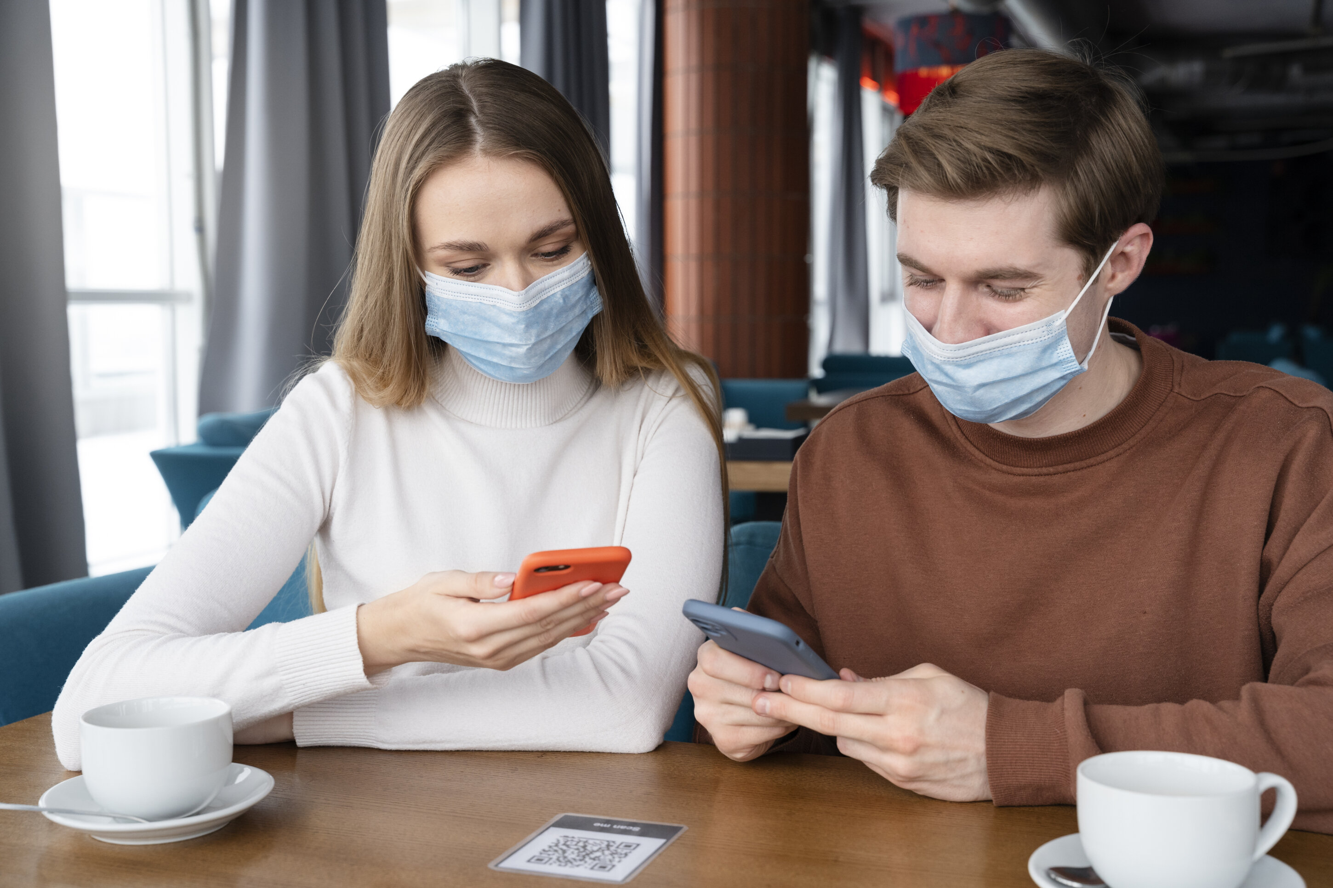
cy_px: 444
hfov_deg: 44.9
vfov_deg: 30.8
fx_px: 1614
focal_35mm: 44
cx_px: 666
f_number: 5
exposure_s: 1/100
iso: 1000
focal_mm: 43.6
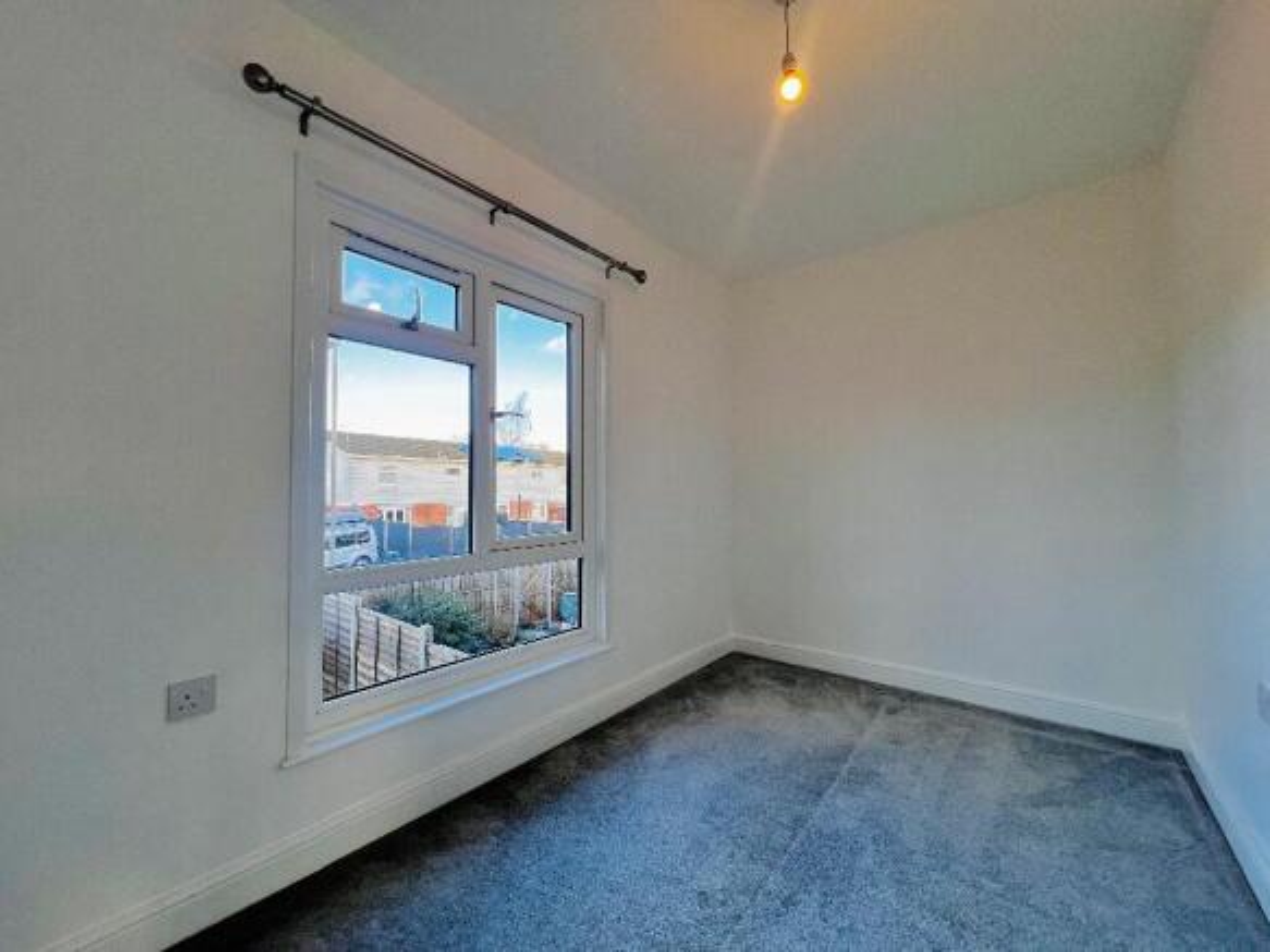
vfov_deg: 89.9
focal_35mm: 13
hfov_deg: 106.2
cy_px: 476
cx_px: 635
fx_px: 477
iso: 32
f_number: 1.8
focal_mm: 1.57
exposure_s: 1/100
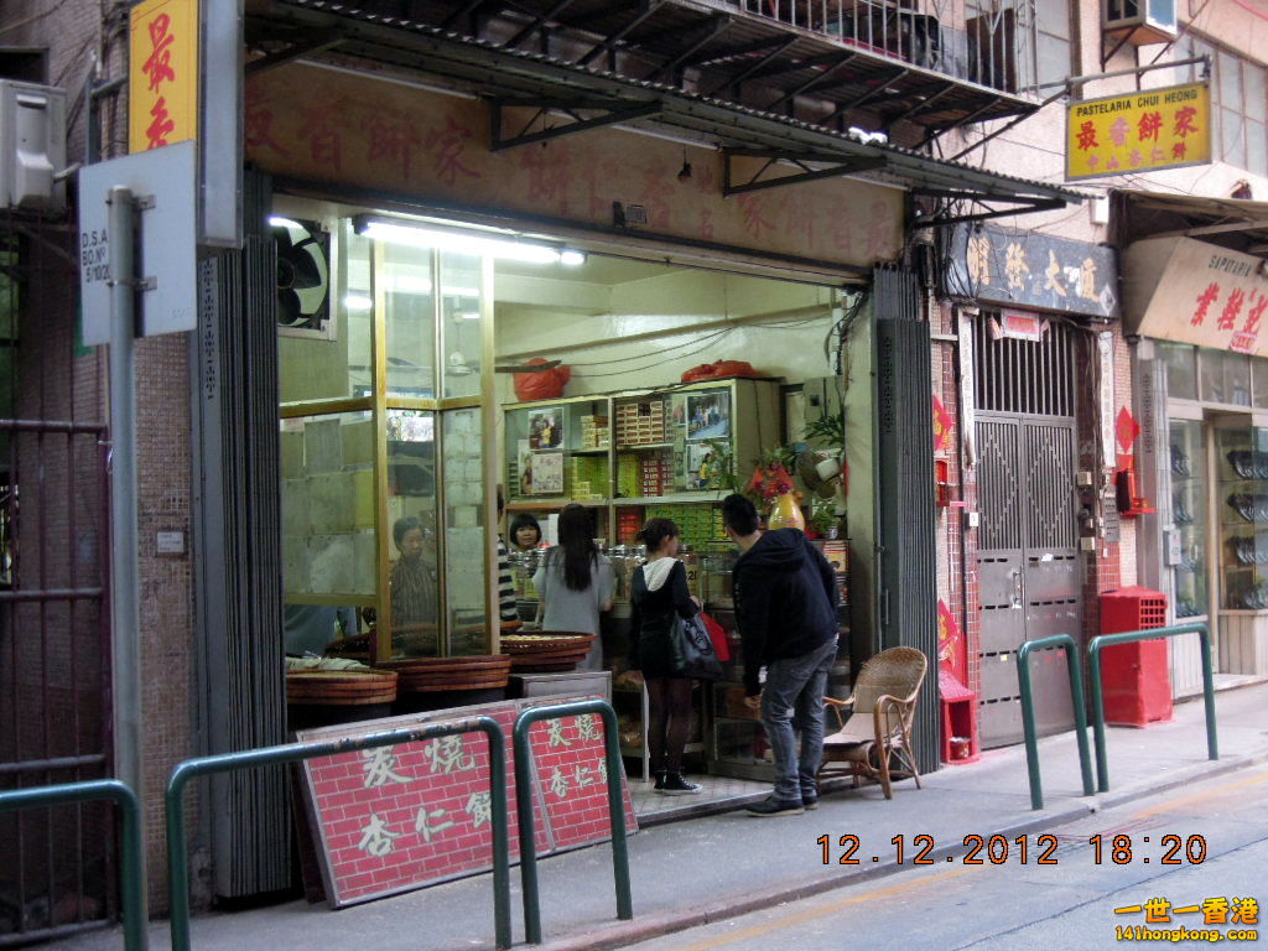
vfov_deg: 29.1
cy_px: 476
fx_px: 1832
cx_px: 634
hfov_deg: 38.2
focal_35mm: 50
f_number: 3.7
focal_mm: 9
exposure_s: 1/15
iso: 450
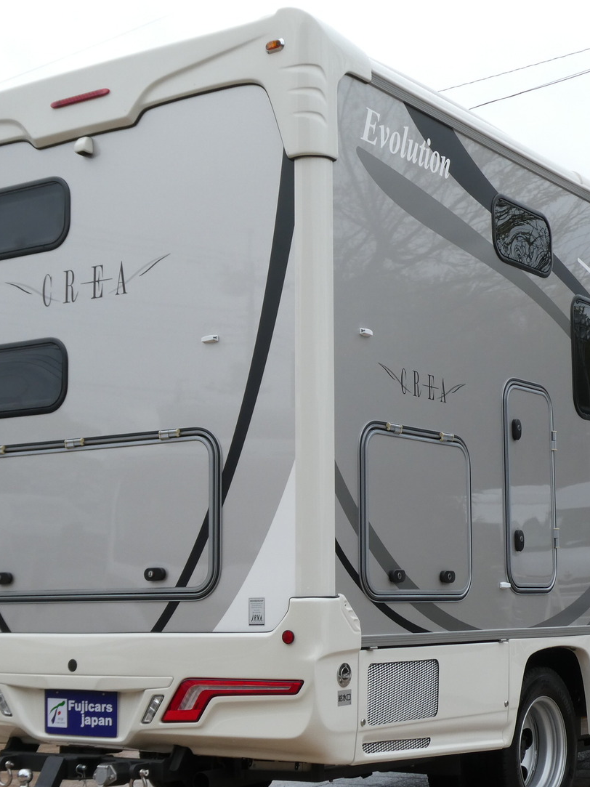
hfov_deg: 22.5
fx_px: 1477
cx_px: 364
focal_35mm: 65
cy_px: 425
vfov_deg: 29.8
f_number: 3.9
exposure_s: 1/500
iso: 80
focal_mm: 7.8
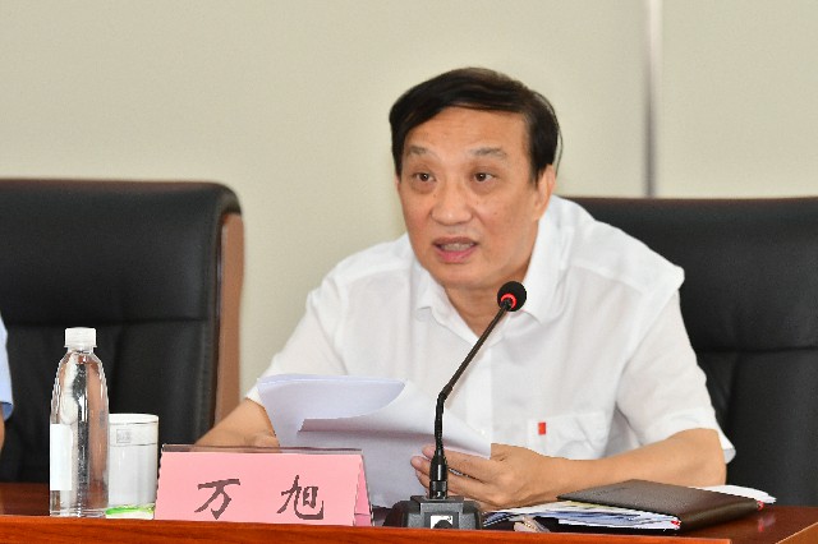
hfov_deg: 8.9
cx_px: 409
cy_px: 272
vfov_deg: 5.9
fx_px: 5269
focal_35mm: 232
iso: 800
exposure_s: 1/200
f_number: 2.8
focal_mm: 116
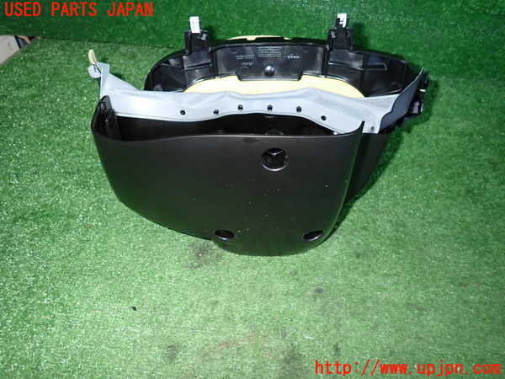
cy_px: 190
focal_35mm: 25
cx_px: 252
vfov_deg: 54.9
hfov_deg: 69.4
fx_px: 365
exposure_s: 1/30
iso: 400
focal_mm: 4.5
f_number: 5.6
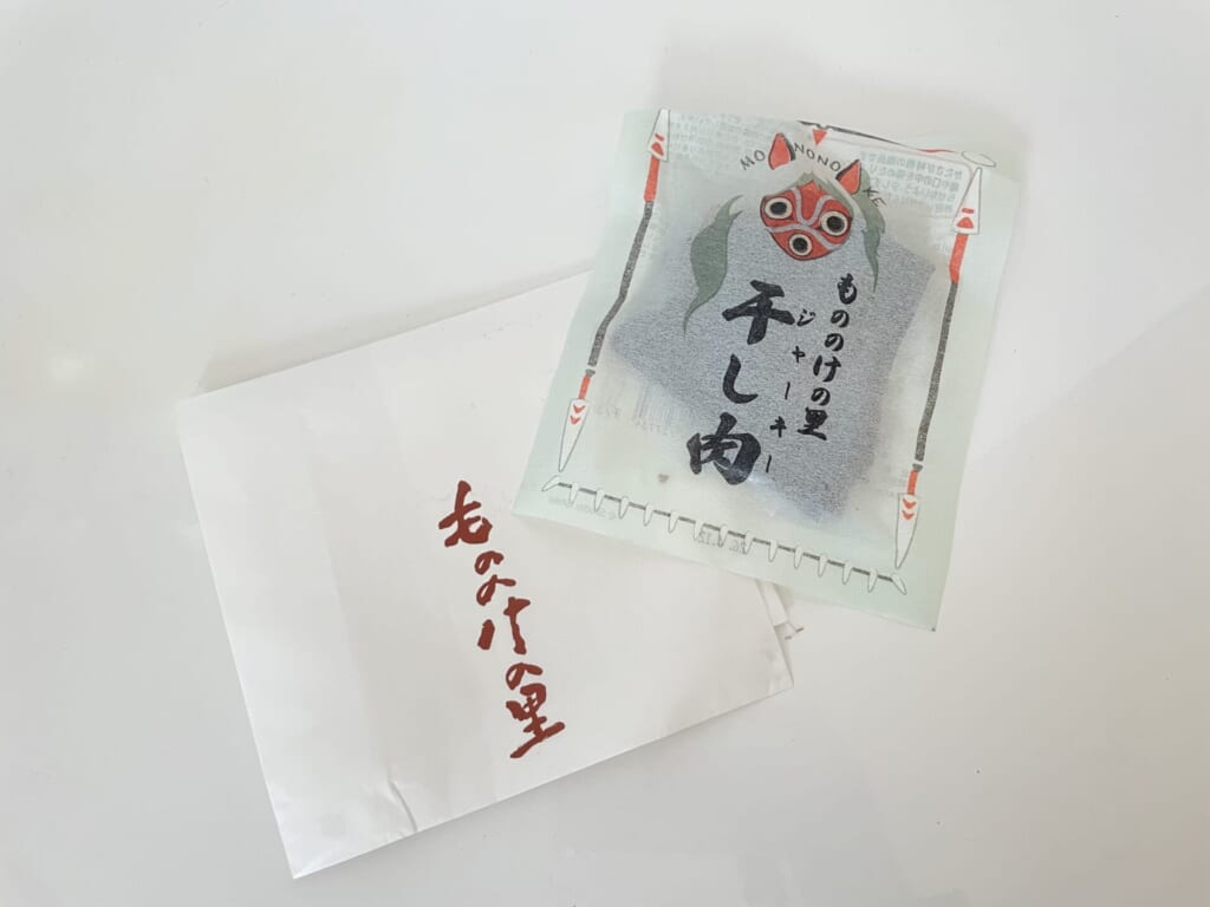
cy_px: 454
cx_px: 605
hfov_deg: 67.3
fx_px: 909
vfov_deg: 53.1
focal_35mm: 26
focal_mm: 4.2
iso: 125
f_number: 1.6
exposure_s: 1/60
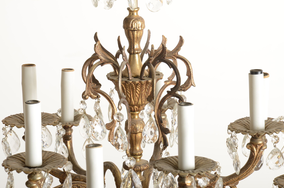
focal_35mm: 164
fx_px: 1287
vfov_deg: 8.4
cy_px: 95
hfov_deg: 12.6
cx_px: 143
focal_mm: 105
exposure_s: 1/200
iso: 160
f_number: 13
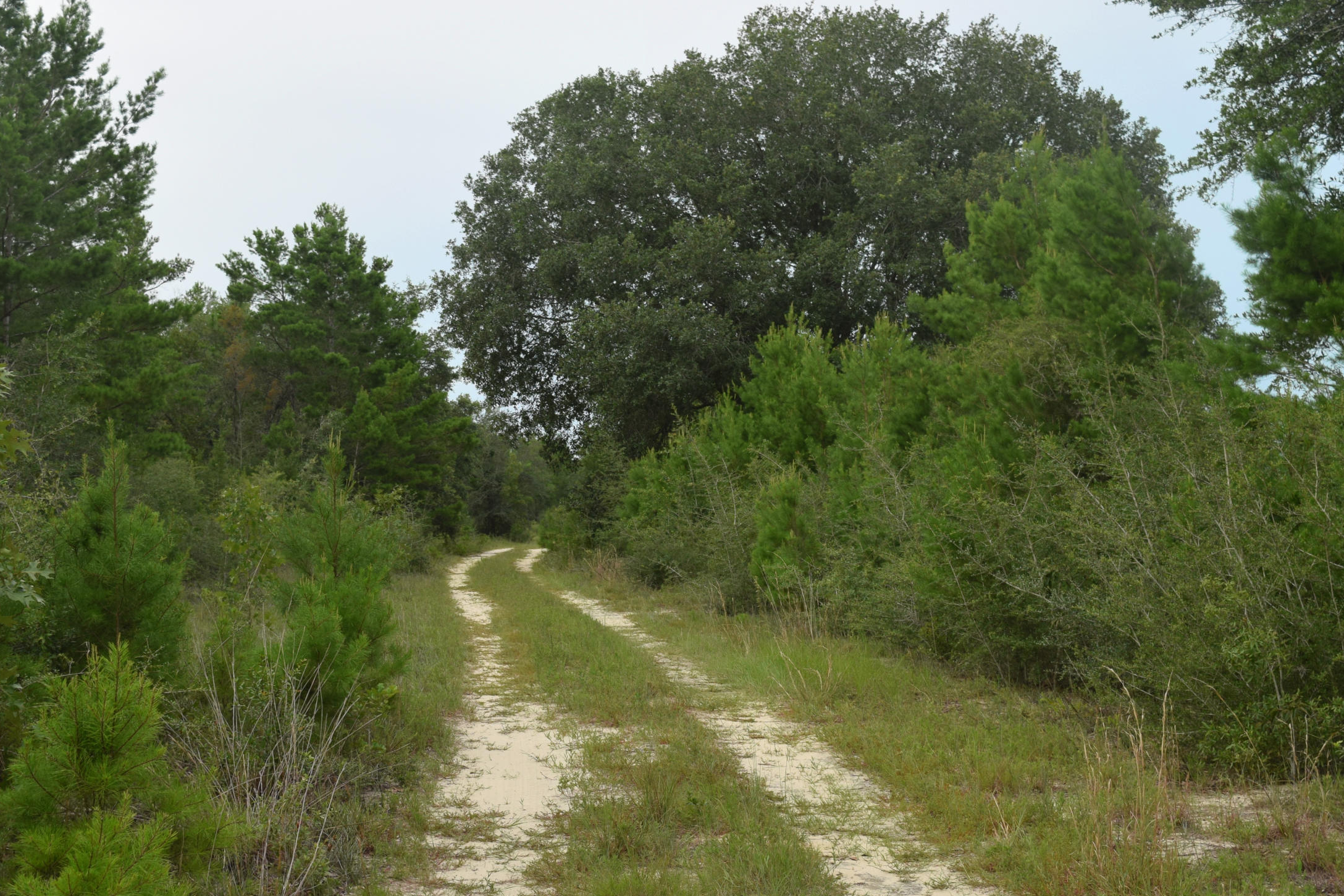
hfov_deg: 38.4
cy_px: 504
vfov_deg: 26.1
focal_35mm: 52
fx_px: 1930
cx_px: 645
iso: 100
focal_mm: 25
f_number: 6.3
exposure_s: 1/80
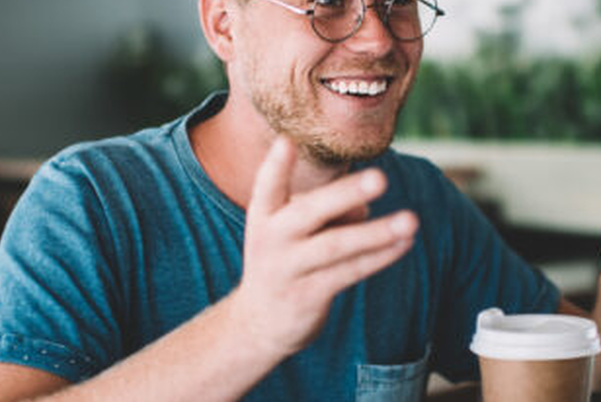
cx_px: 431
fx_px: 1320
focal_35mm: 79
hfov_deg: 25.4
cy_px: 178
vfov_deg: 17.3
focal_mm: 35
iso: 200
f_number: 1.6
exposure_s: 1/160
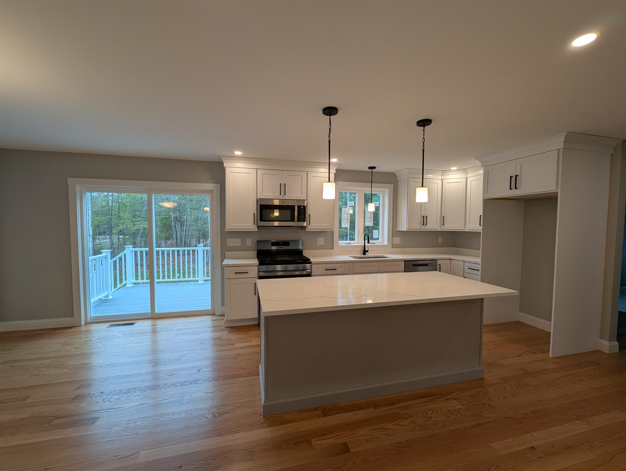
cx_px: 313
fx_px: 235
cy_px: 236
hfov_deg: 106.1
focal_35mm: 13
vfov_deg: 90.1
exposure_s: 1/120
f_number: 2.2
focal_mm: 1.95
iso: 69
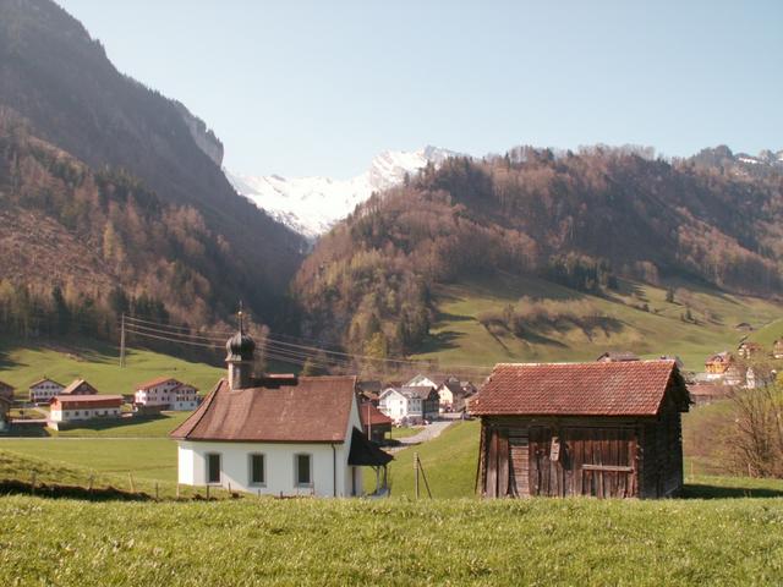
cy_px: 294
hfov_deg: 52.6
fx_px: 792
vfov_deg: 40.7
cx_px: 392
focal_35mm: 35
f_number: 3.5
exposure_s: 1/320
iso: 50
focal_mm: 5.86
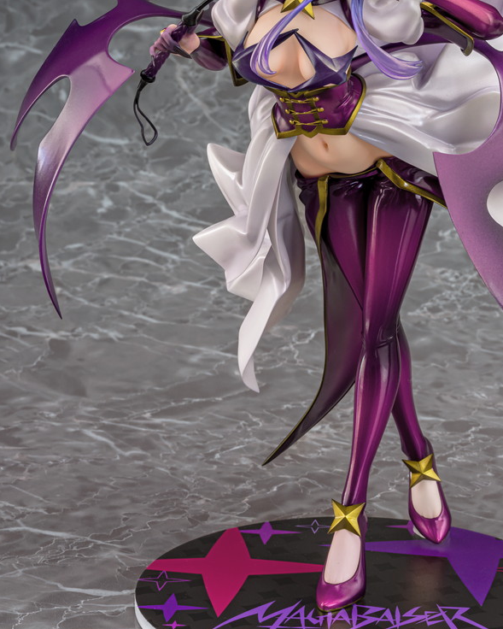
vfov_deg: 24.3
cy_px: 211
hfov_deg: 19.5
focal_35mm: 78
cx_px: 367
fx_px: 1451
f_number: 22
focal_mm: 61.8
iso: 160
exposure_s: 1/100
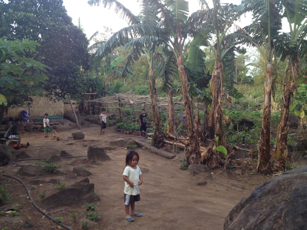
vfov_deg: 40.7
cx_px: 154
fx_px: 310
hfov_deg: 52.6
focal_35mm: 35
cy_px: 115
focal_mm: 4.28
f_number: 2.4
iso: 80
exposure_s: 1/120
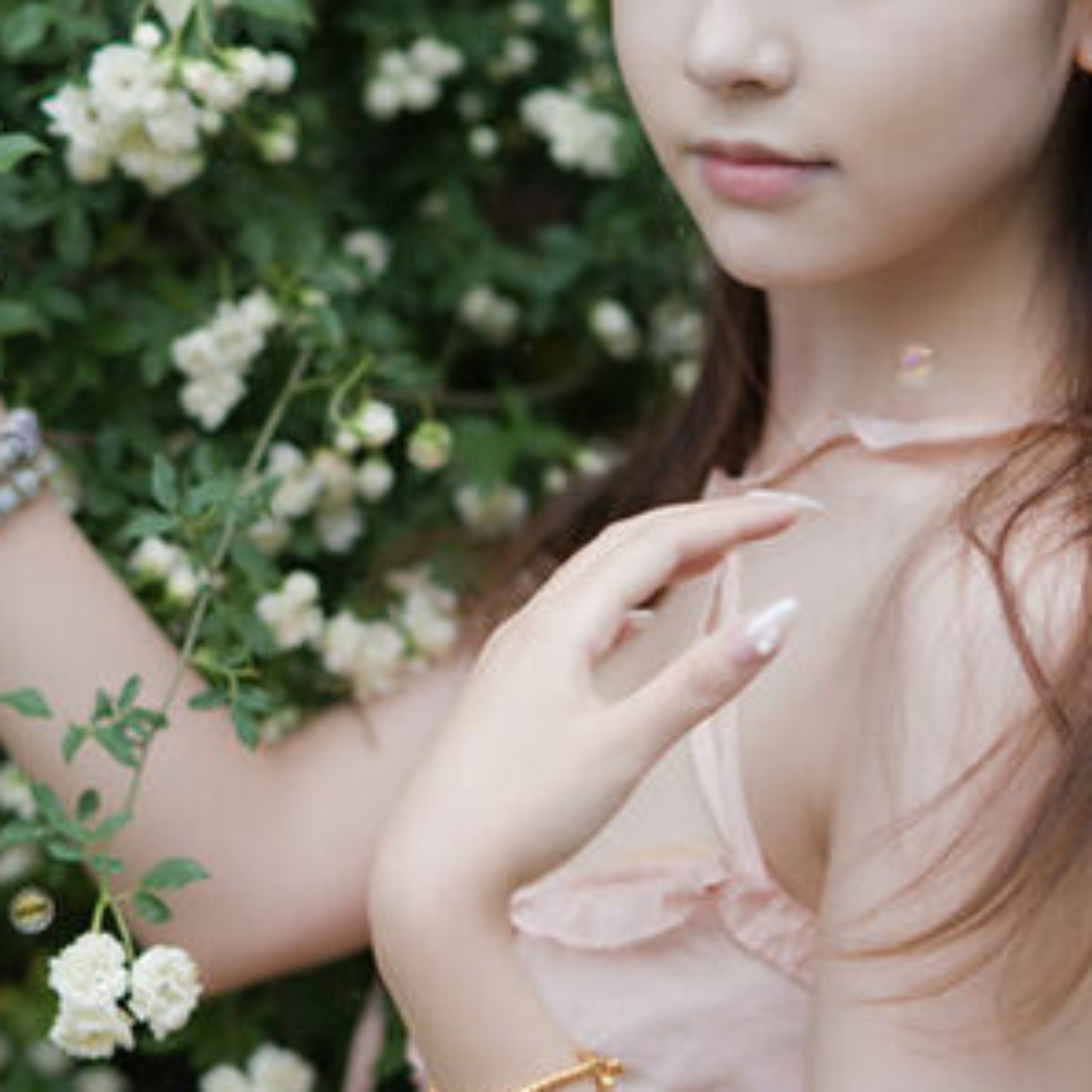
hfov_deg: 11.6
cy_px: 342
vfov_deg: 11.6
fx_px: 5354
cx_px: 114
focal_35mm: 150
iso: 100
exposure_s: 1/1000
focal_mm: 50
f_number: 1.4
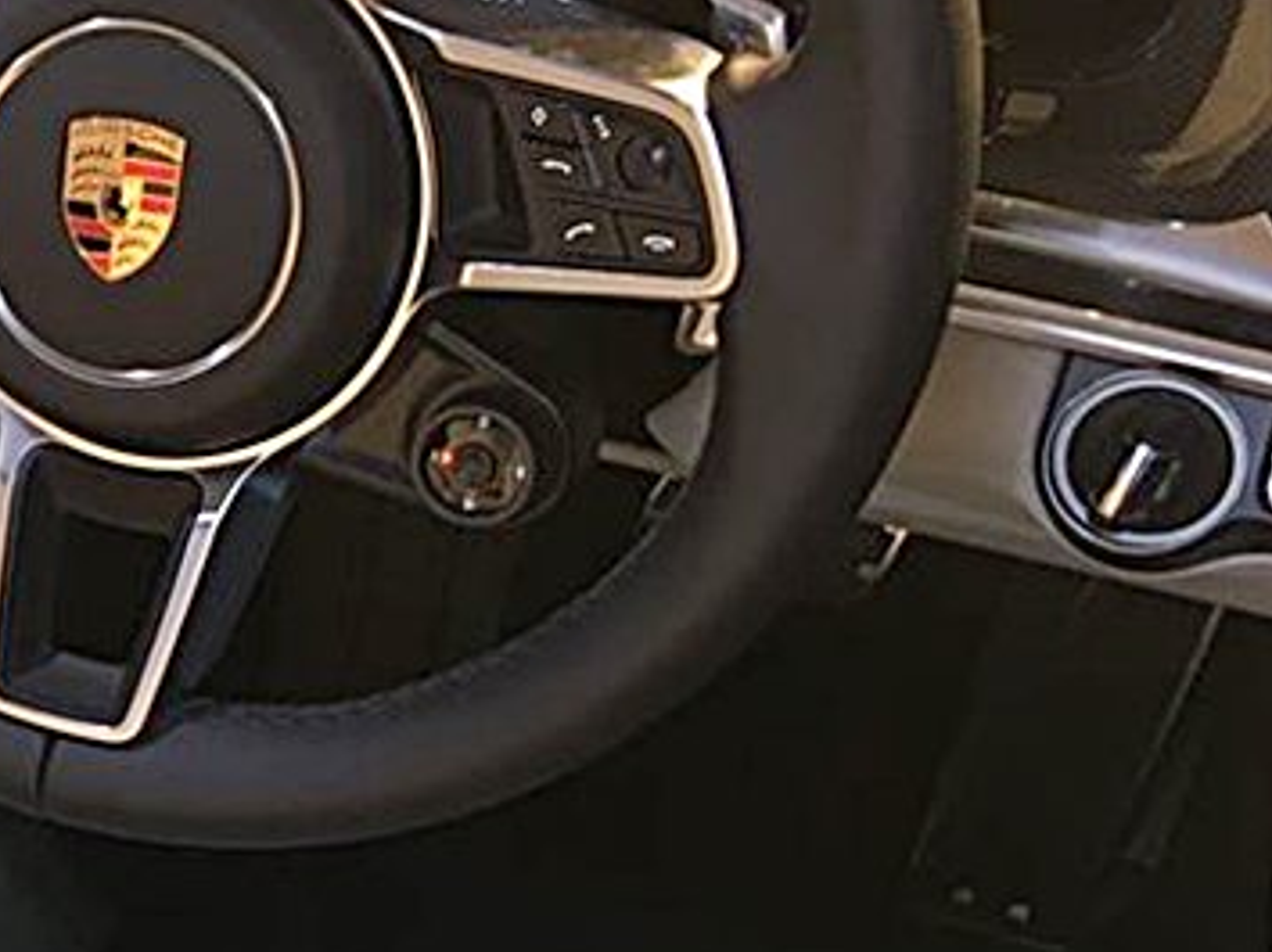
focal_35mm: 82
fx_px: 3011
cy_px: 683
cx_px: -492
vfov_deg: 17.9
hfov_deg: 21.1
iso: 100
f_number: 2.2
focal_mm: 4.15
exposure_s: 1/33
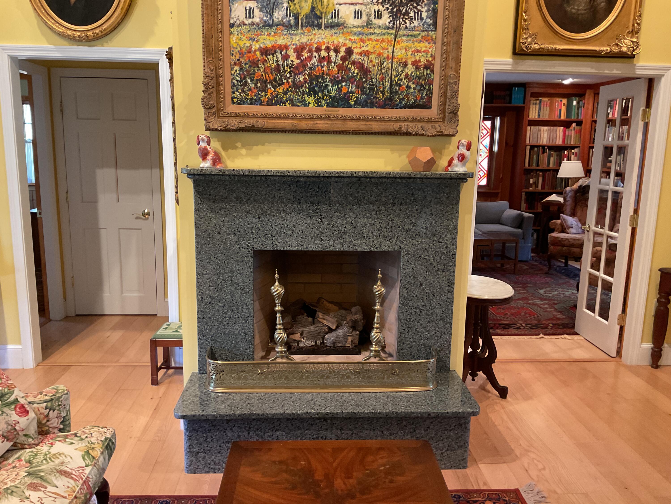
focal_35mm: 29
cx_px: 336
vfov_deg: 48.2
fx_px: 562
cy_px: 252
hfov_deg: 61.7
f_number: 1.8
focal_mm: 3
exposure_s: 1/40
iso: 200
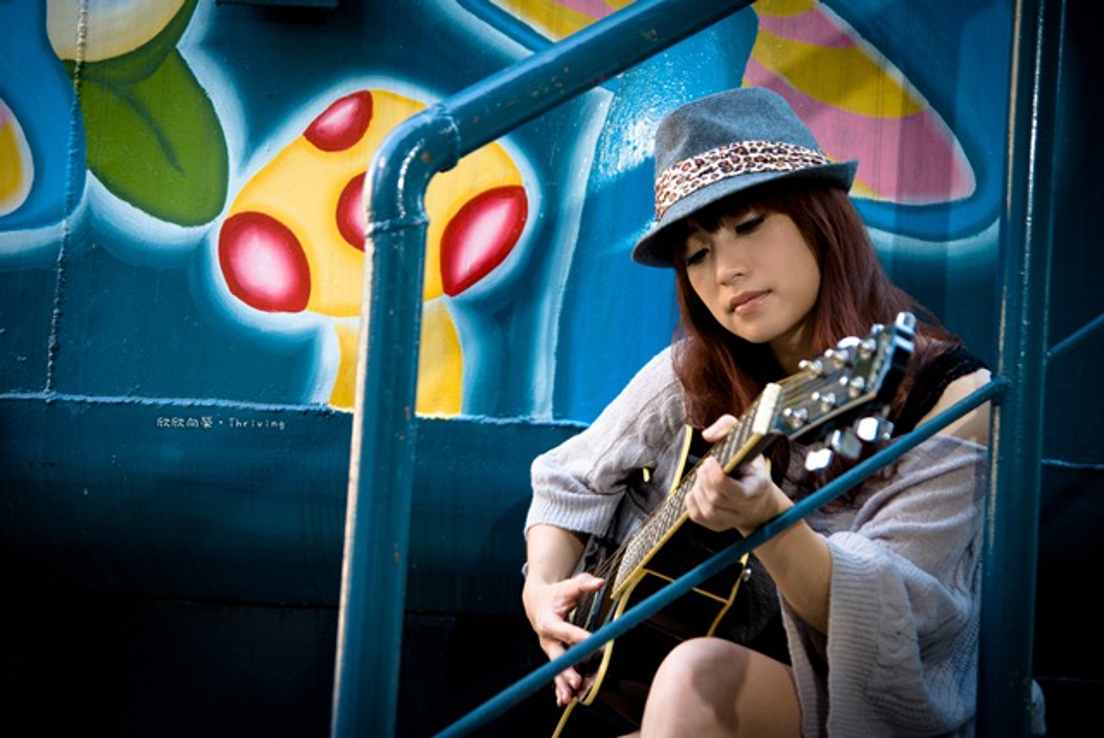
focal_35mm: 75
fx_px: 2302
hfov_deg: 27.0
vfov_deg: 18.2
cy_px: 369
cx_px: 552
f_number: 2.8
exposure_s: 1/30
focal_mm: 50
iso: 100
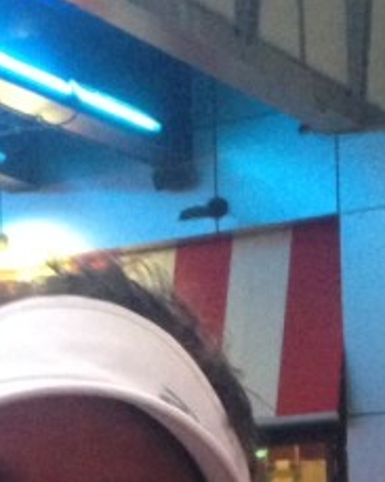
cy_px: 518
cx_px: -187
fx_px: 2052
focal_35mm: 144
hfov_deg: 10.4
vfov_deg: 13.2
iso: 500
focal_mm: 4.12
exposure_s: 1/15
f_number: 2.4
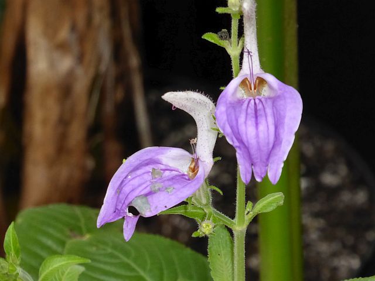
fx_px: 3055
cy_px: 140
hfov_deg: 7.0
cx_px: 188
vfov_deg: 5.3
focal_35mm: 282
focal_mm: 50.5
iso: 800
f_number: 5.7
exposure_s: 1/80
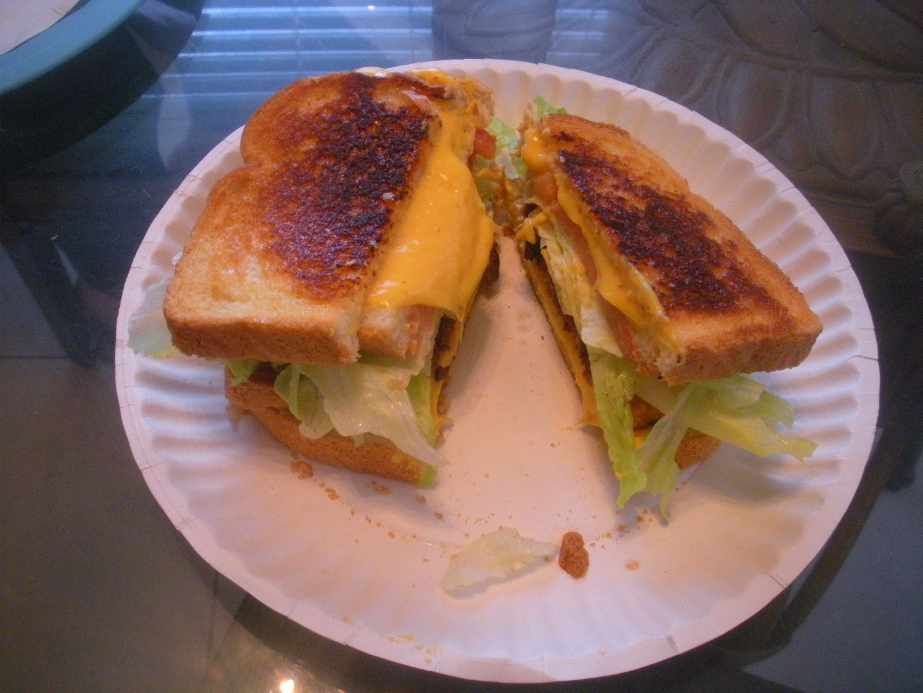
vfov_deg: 39.7
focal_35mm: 36
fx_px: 960
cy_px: 346
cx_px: 462
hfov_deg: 51.4
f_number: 3.5
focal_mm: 6.3
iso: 400
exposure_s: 1/43.1
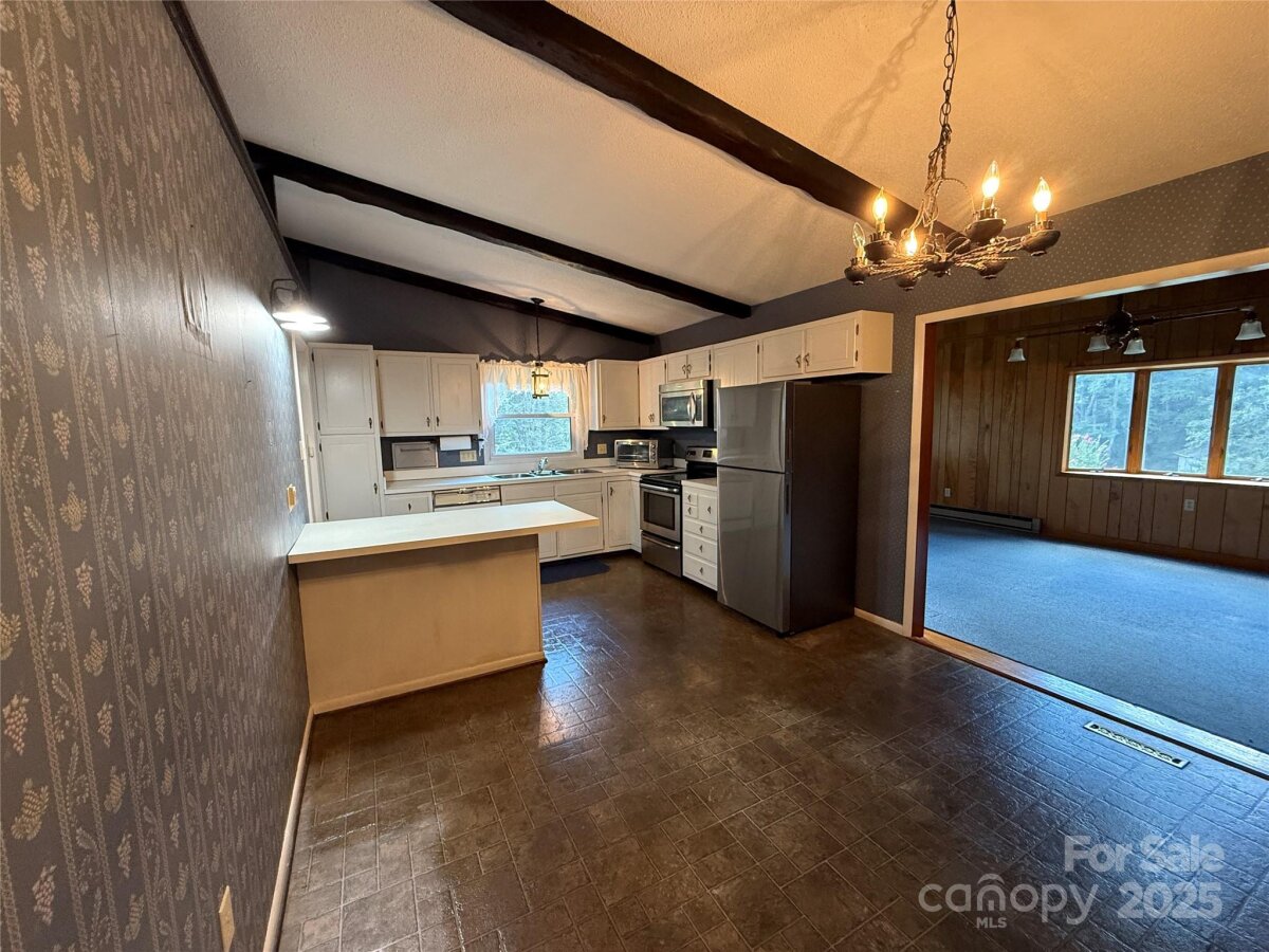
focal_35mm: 14
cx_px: 634
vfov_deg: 85.7
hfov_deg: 102.1
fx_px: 513
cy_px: 476
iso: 400
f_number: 2.2
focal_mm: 2.22
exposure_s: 1/60
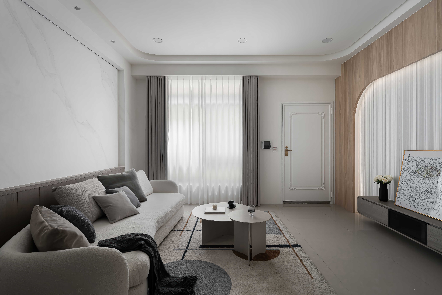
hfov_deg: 90.0
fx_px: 221
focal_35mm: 18
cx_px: 221
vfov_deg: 67.4
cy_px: 148
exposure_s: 1/50
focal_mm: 18
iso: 200
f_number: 7.1
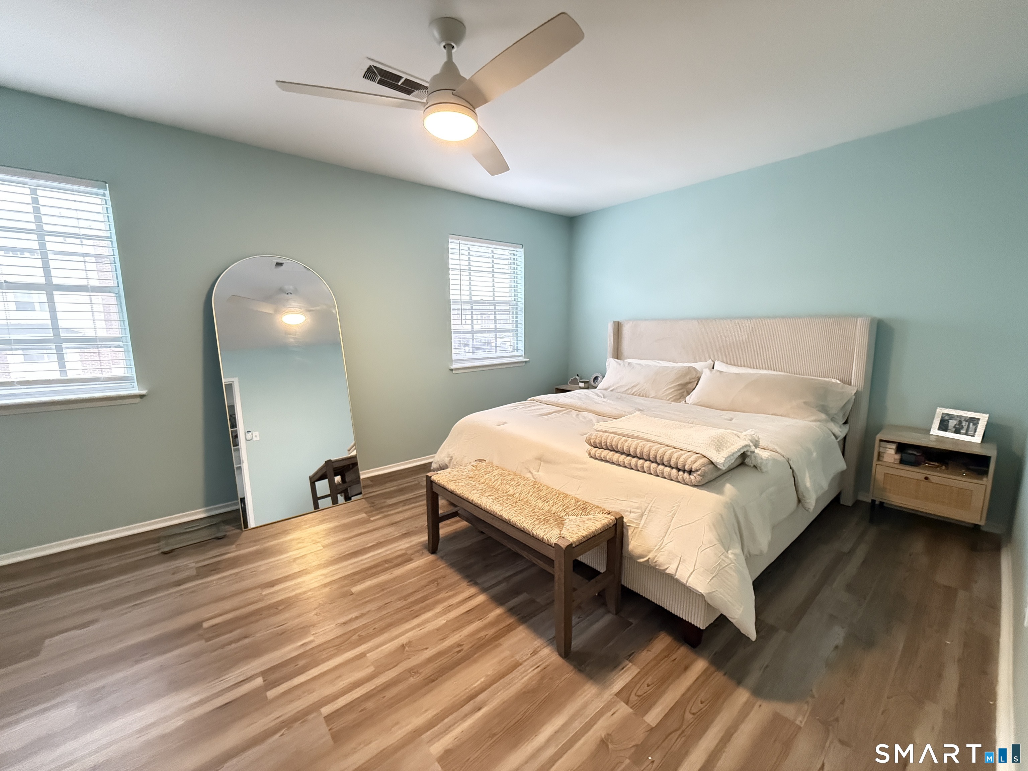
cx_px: 514
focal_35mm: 14
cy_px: 386
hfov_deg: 102.1
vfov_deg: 85.7
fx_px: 416
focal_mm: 2.22
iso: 1250
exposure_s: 1/60
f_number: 2.2
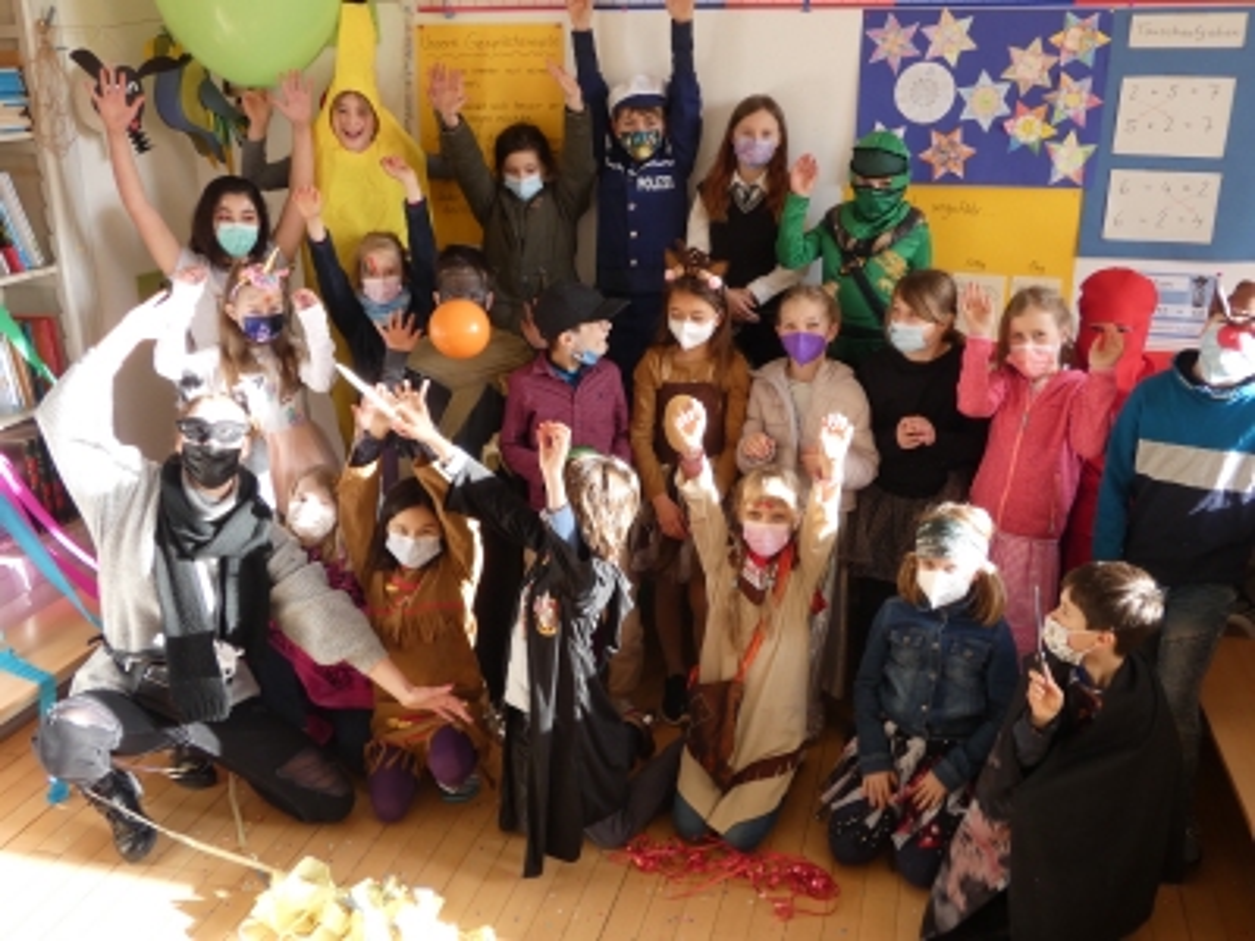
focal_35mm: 35
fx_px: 1269
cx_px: 628
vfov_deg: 40.7
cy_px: 470
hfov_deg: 52.6
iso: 160
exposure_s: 1/80
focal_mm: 6.2
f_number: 3.4
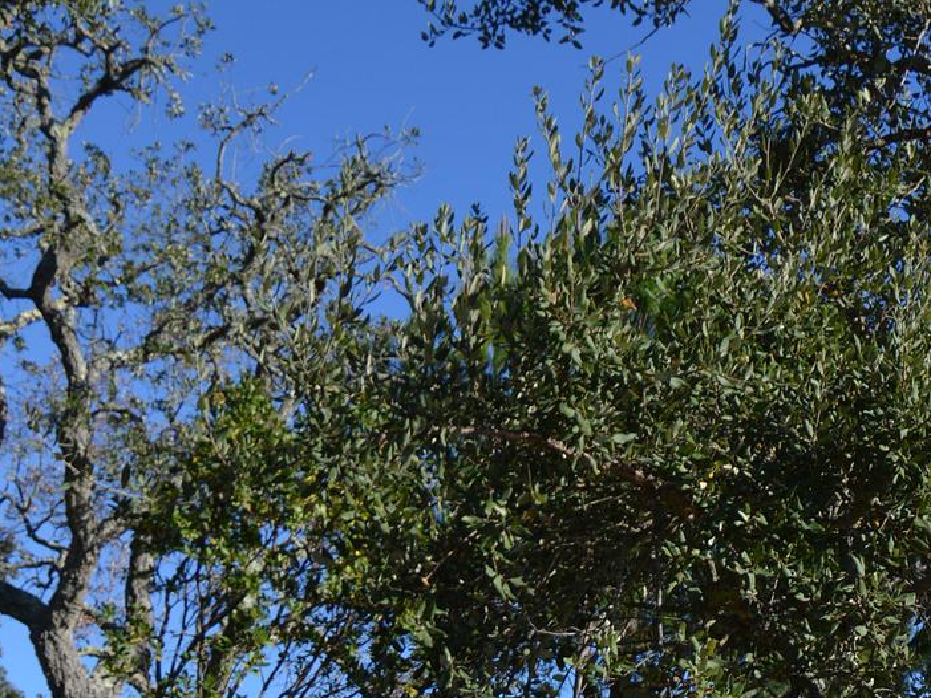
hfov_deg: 22.1
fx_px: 2323
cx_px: 831
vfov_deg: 15.6
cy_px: 1091
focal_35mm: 86
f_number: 8
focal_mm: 21
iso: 100
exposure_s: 1/250
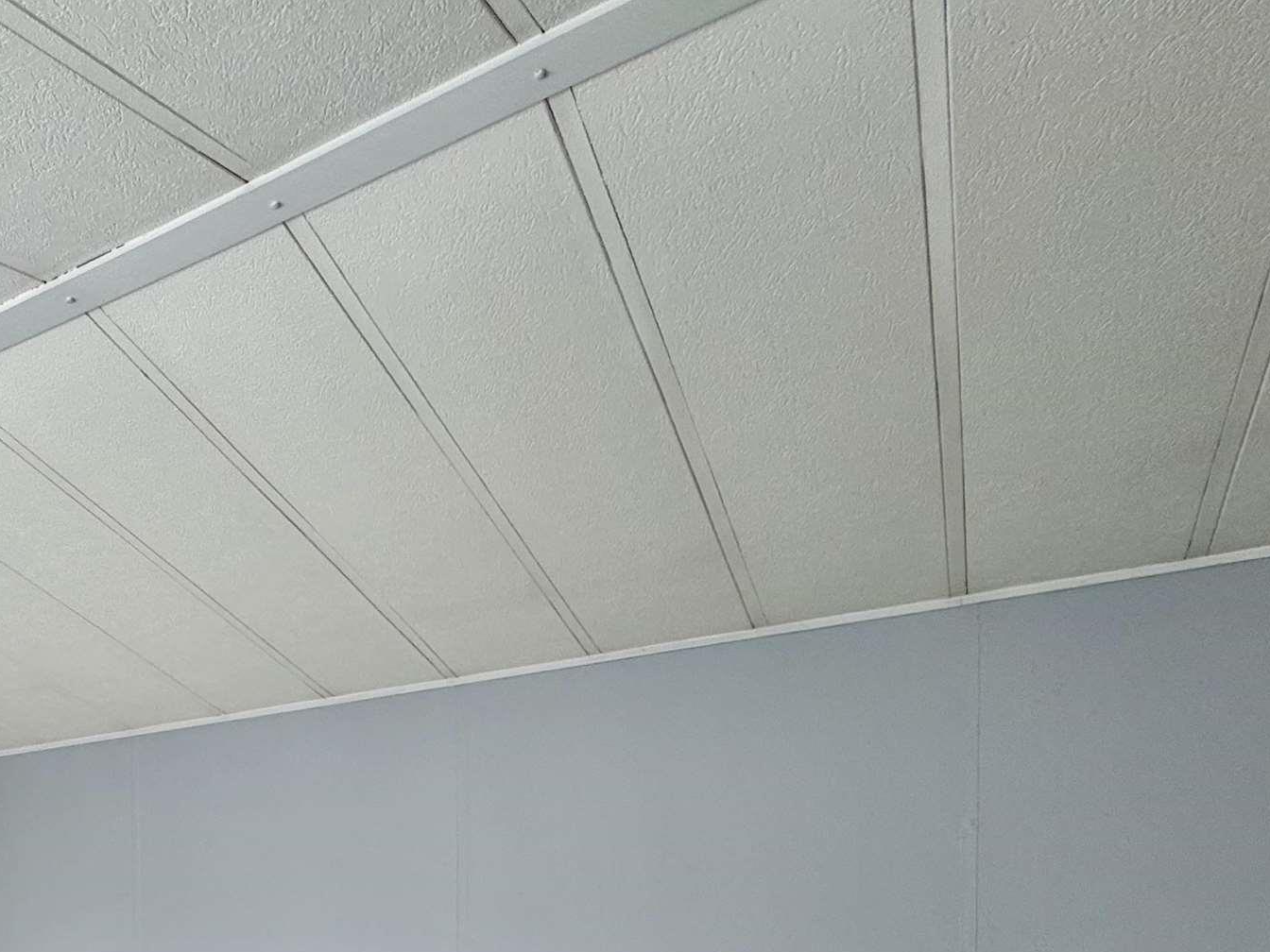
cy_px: 981
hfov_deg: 47.1
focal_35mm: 32
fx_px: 1174
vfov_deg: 38.5
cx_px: -5
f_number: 2.2
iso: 40
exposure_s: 1/152
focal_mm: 2.22
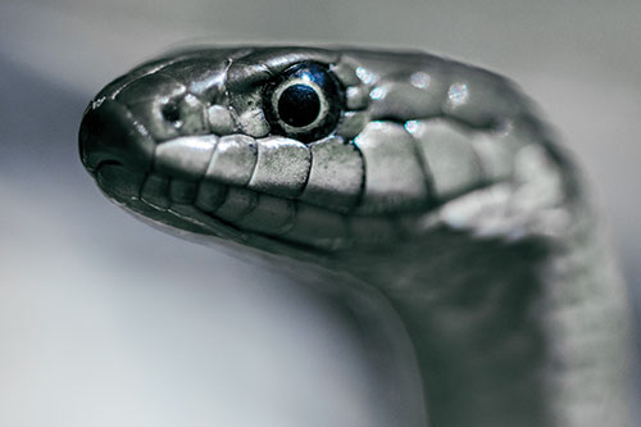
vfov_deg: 6.5
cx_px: 320
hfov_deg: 9.8
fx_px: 3738
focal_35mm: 210
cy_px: 214
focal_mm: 210
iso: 720
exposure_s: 1/2500
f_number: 8.5
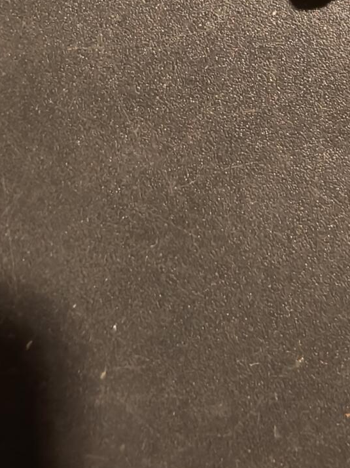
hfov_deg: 24.9
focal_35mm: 58
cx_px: 268
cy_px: -108
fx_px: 782
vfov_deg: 28.5
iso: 640
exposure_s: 1/50
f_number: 2
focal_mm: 2.32
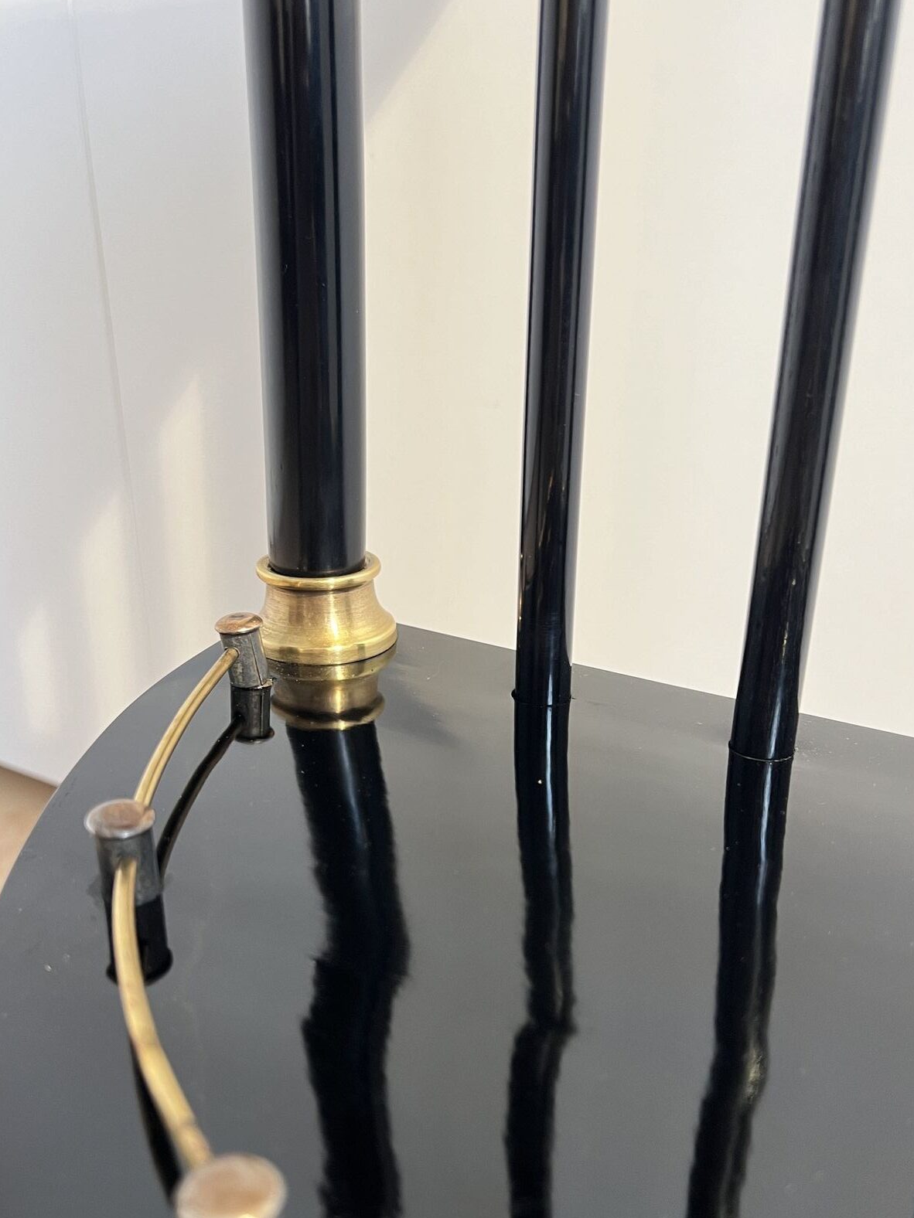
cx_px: 481
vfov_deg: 54.9
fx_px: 1162
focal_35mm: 33
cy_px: 733
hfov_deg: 42.9
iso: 100
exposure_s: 1/50
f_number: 1.5
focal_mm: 5.7
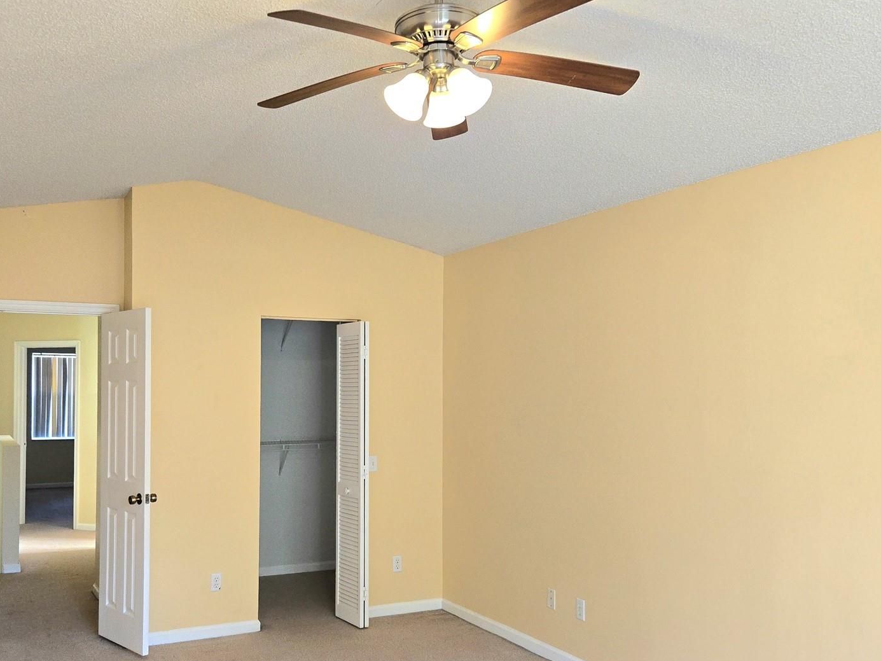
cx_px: 363
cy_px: 386
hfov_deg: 53.7
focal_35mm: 34
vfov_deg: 41.7
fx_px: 865
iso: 100
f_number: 1.8
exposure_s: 1/60.2
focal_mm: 5.4
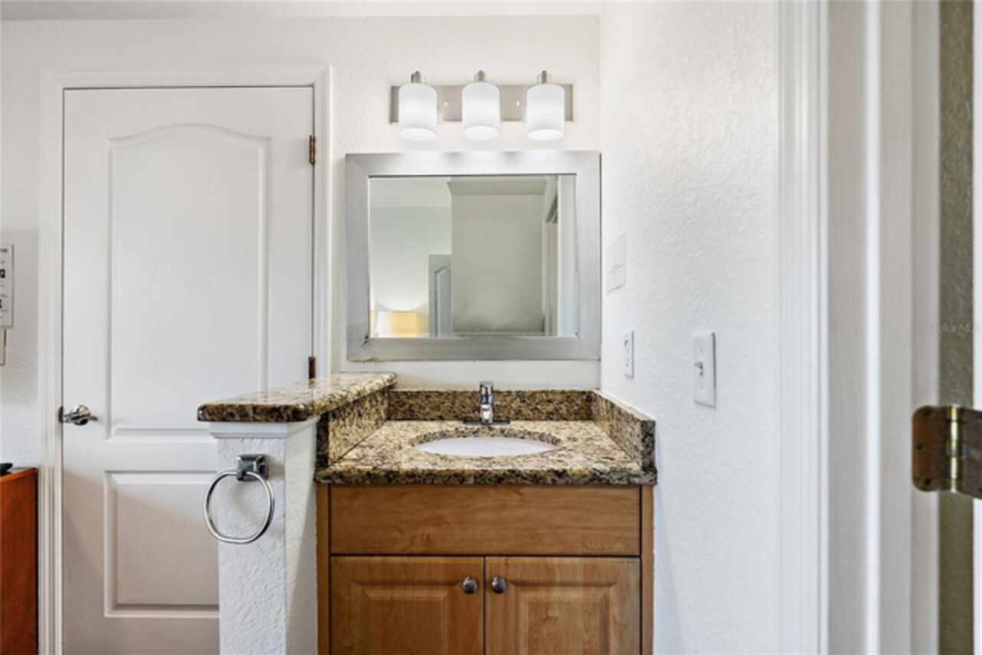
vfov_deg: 68.9
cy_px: 328
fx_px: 477
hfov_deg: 91.6
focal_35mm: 18
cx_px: 491
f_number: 4
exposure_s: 1/160
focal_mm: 17.5
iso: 1600
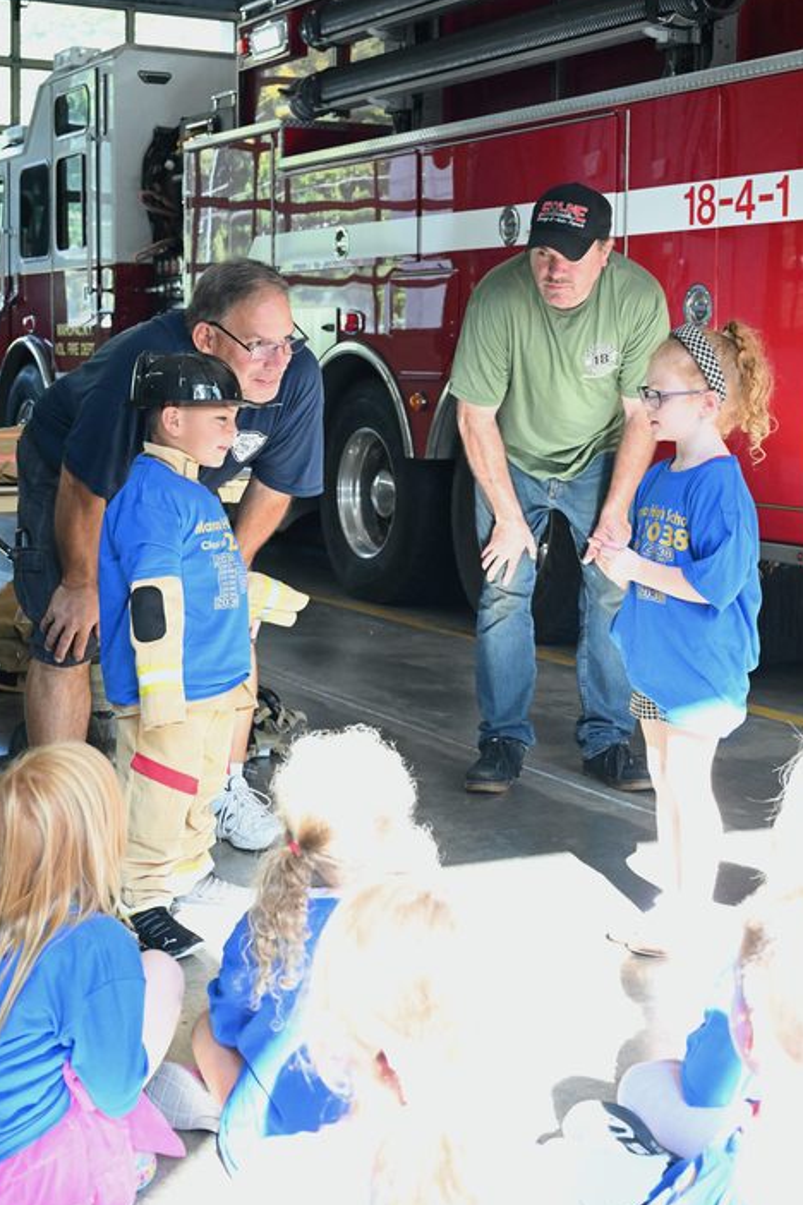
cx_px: 402
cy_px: 554
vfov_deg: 35.0
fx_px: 1907
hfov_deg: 23.8
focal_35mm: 57
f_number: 7.1
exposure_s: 1/500
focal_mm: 50
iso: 10000
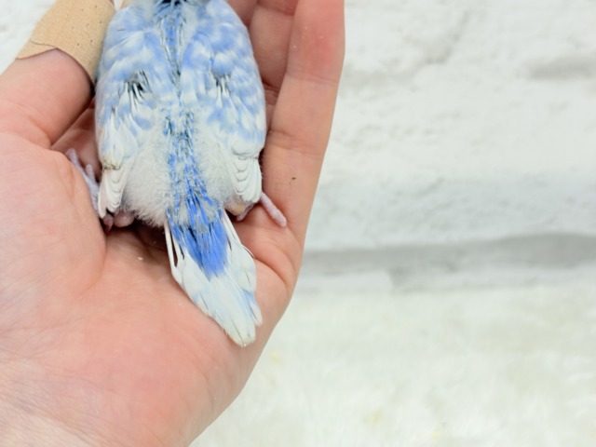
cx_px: 298
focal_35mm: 52
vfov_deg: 28.0
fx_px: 895
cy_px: 224
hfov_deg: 36.8
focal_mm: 5.96
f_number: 1.6
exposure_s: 1/50
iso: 32
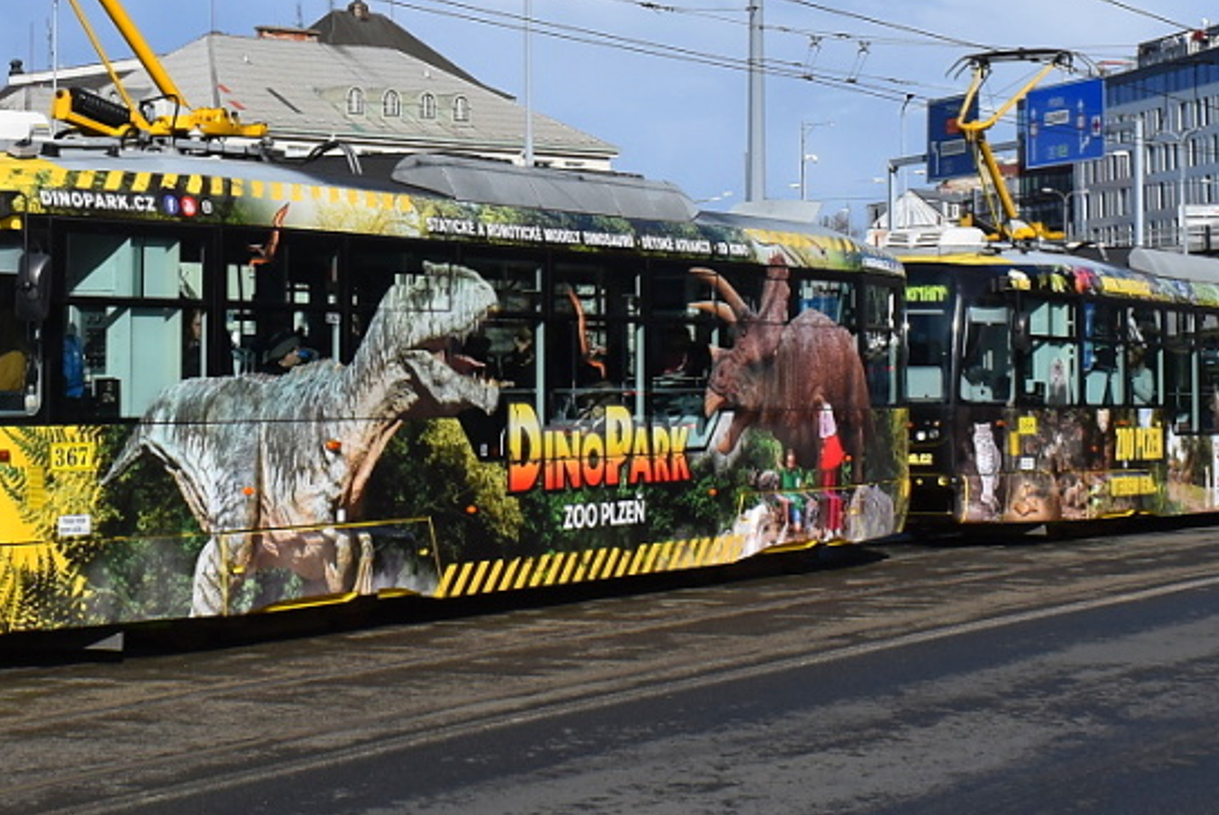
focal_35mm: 79
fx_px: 2677
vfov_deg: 17.0
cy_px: 65
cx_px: 301
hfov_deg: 25.3
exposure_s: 1/500
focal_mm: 22
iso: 200
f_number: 11
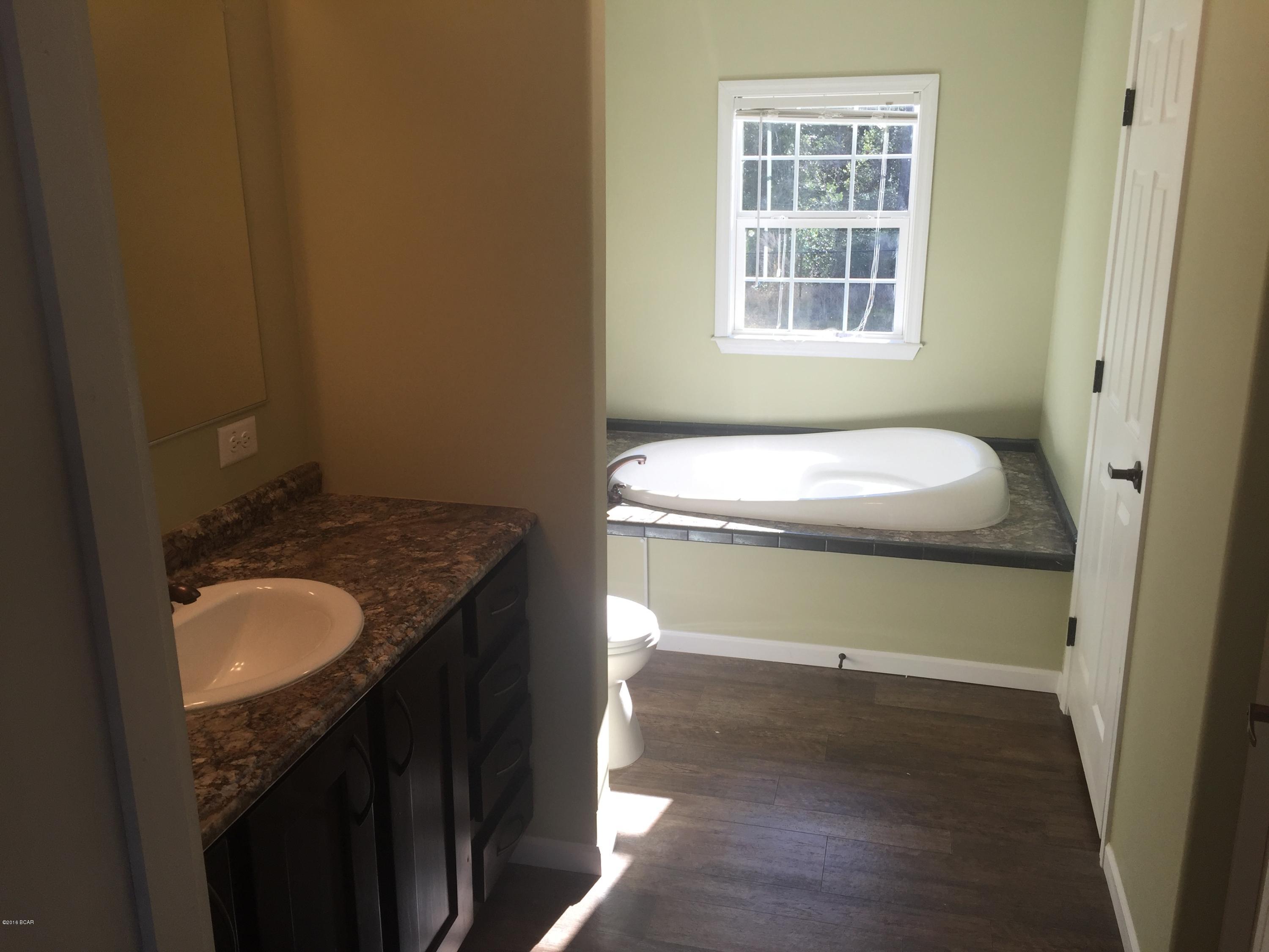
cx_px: 634
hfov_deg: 61.7
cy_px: 476
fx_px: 1063
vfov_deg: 48.2
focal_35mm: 29
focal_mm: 4.15
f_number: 2.2
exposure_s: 1/141
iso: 32
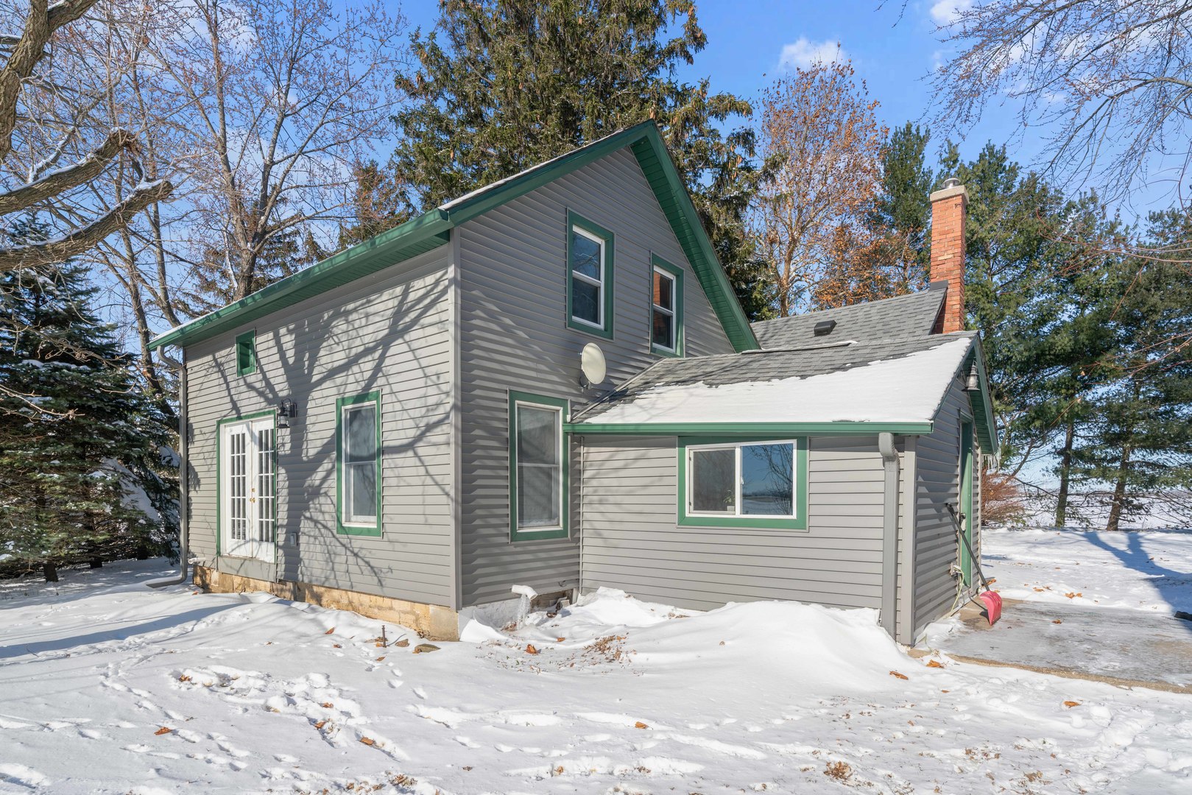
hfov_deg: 93.3
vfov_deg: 70.5
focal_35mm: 17
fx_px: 563
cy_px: 398
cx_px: 596
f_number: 10
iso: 125
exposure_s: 1/250
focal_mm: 17
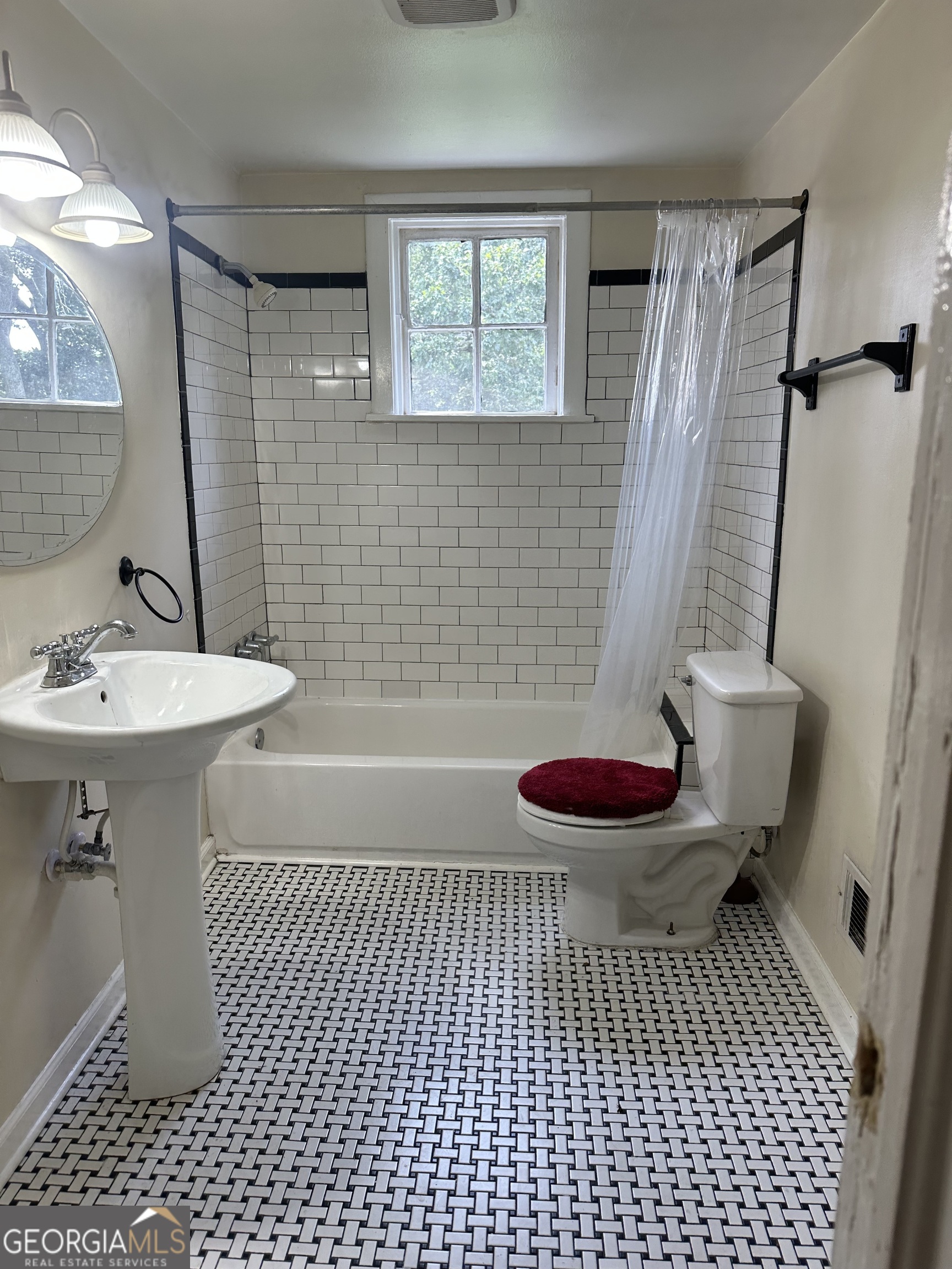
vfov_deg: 71.6
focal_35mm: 24
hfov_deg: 56.8
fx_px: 880
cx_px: 476
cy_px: 634
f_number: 1.78
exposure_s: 1/120
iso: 64
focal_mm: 6.86
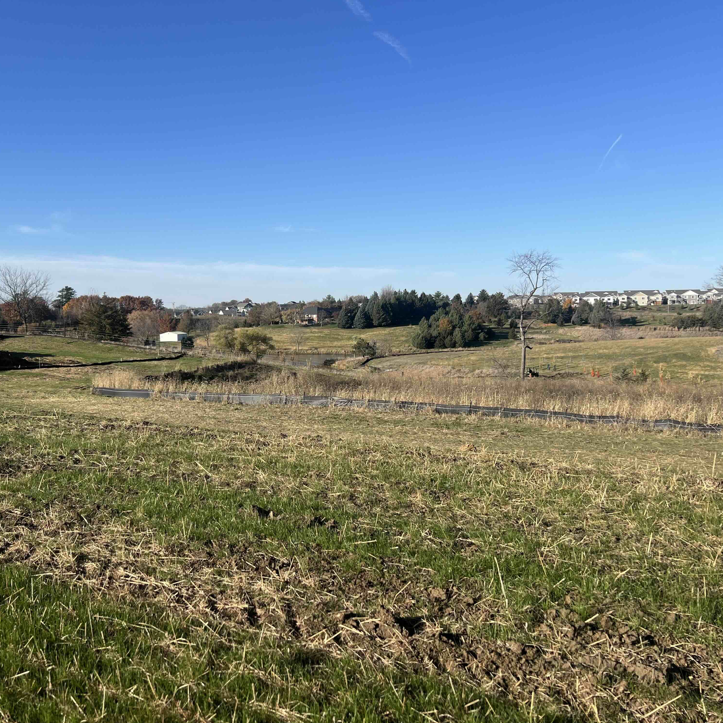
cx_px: 280
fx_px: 733
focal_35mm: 31
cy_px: 360
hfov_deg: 52.1
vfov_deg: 52.5
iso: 50
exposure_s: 1/4274
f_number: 1.5
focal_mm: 5.7
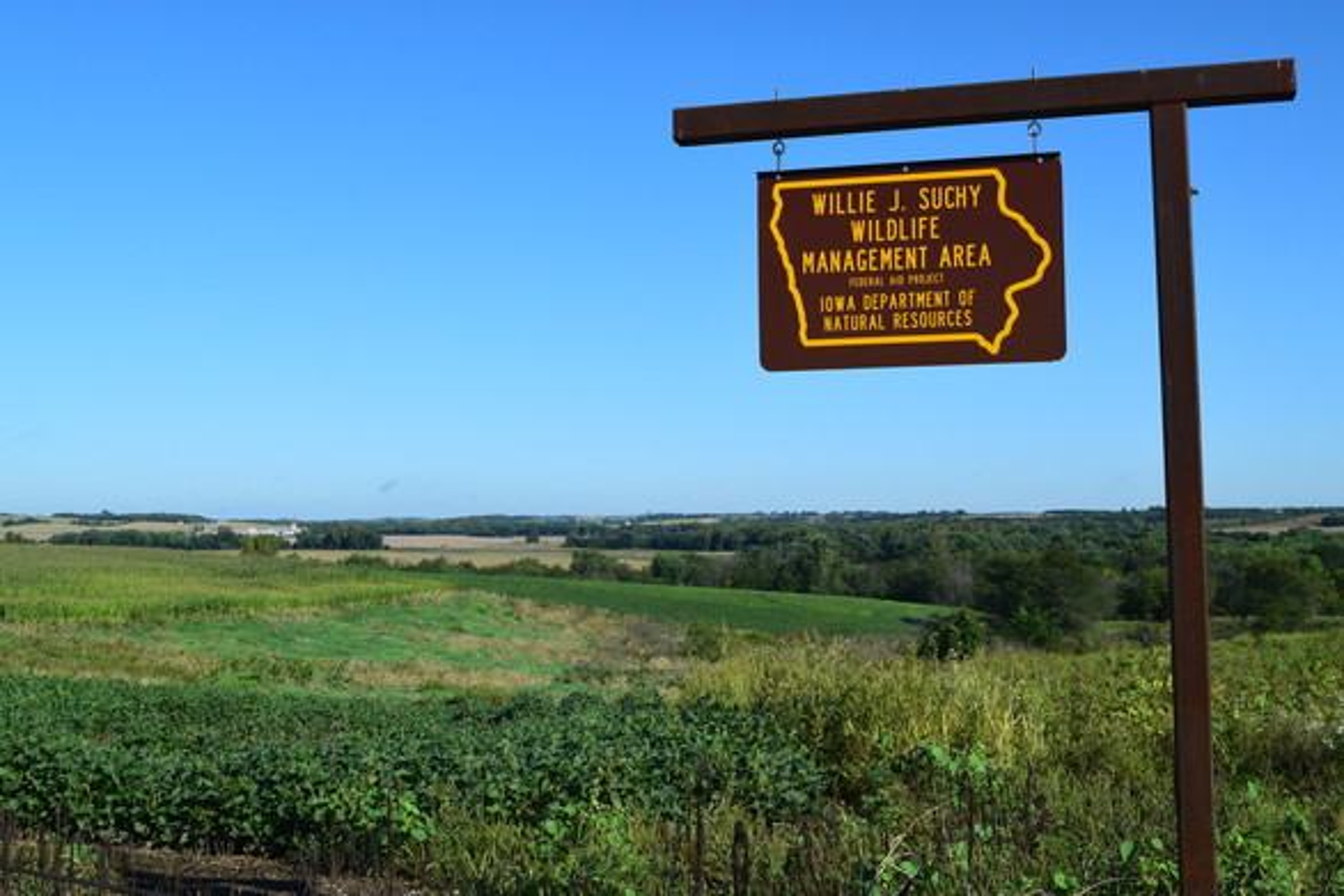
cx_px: 672
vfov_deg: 30.9
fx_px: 1624
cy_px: 448
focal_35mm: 44
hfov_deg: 45.0
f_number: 11
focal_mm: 29
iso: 360
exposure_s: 1/500
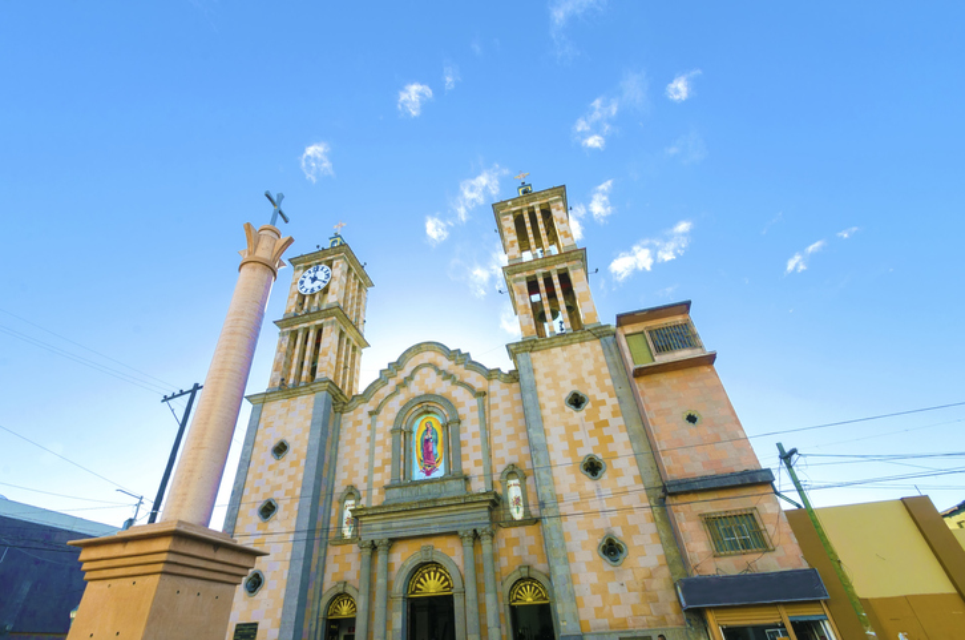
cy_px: 320
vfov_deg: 77.1
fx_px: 401
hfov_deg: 100.5
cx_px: 482
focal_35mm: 15
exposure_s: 1/60
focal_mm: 10
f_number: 13
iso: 100
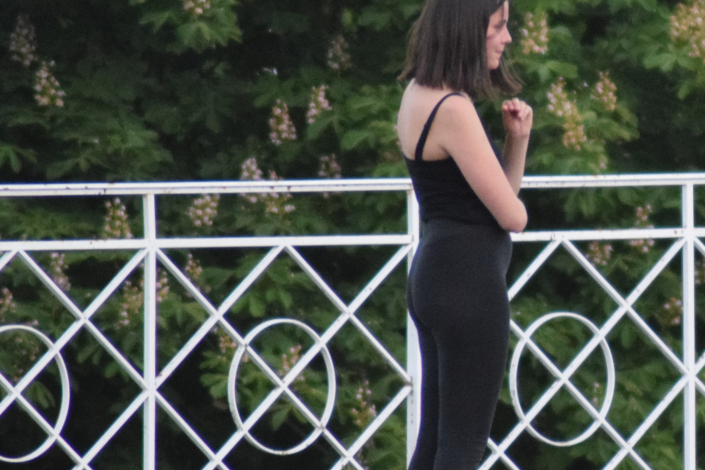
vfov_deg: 1.2
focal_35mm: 1175
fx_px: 23009
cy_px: 187
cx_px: 801
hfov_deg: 1.8
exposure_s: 1/500
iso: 3600
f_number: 5.6
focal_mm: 300
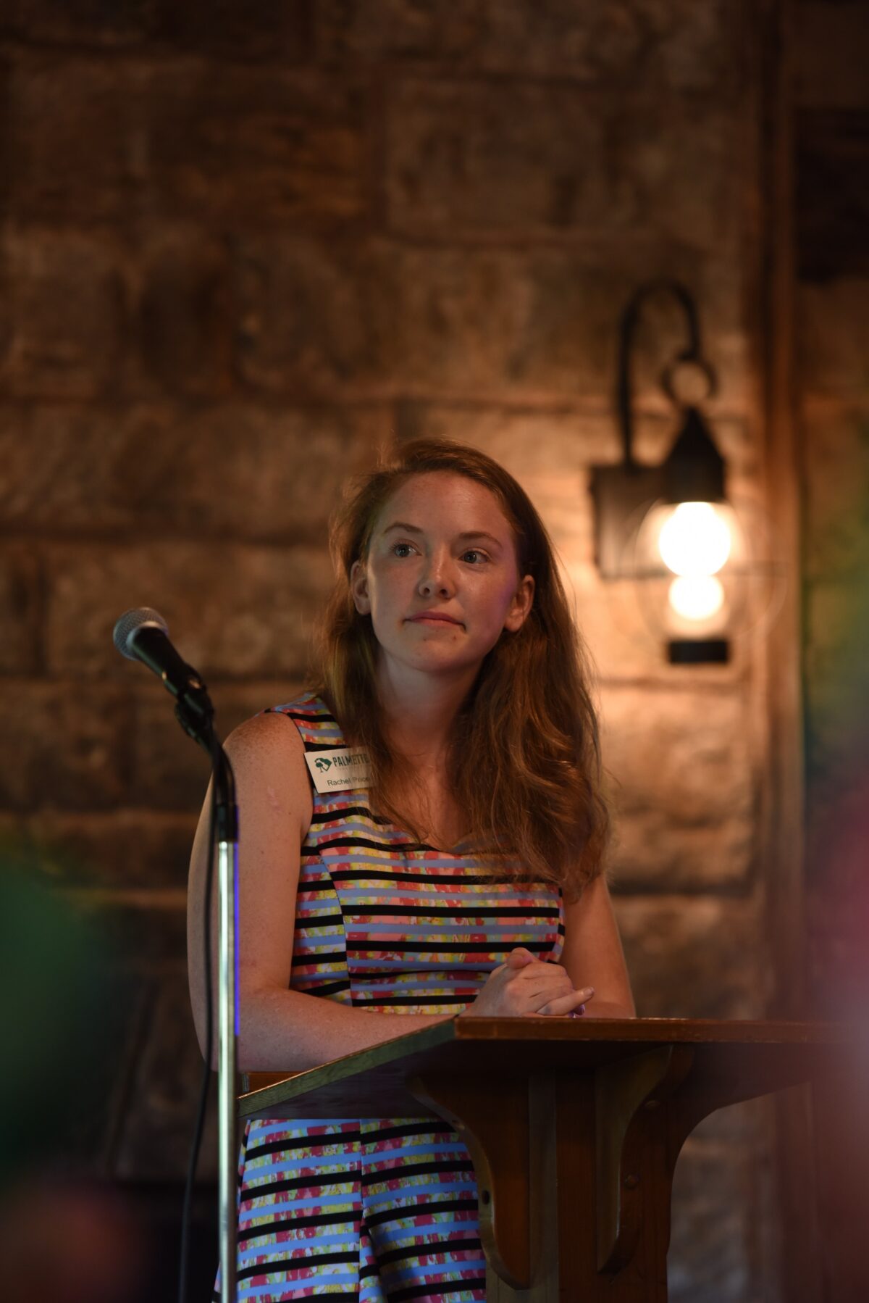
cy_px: 652
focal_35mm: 155
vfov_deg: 13.2
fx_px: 5608
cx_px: 434
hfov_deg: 8.9
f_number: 2.8
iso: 800
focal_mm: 155
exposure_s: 1/50
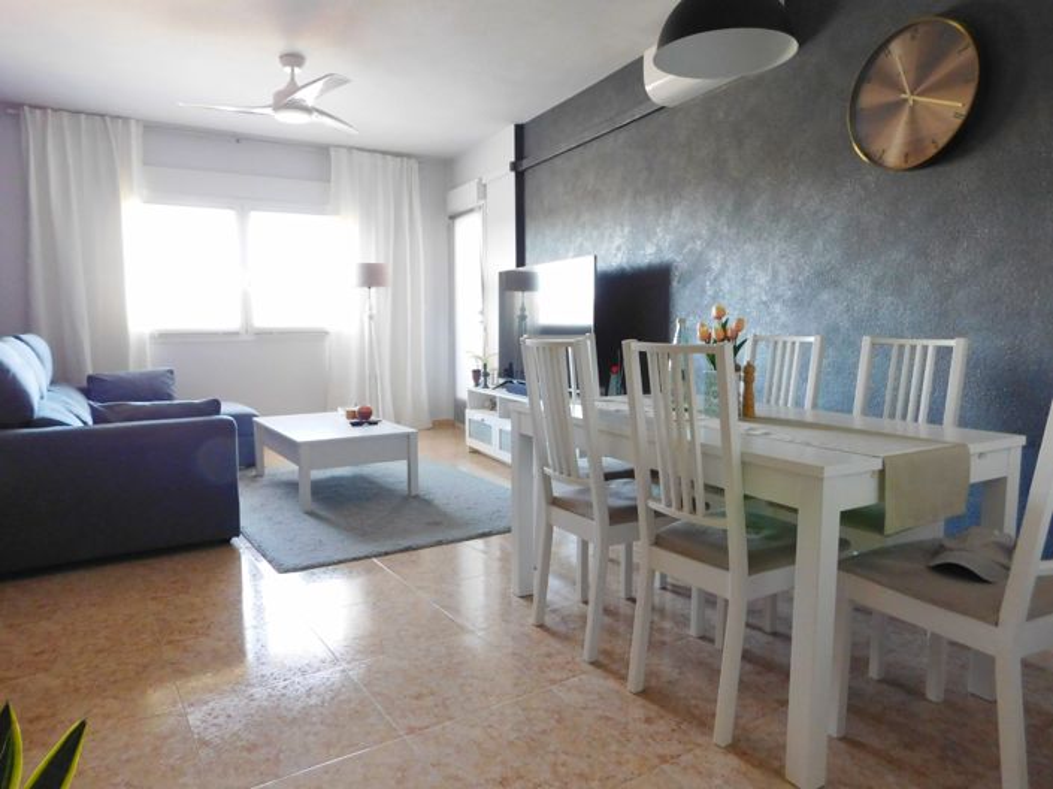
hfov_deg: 74.0
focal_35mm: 23
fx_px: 699
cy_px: 394
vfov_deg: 58.8
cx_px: 526
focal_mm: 4
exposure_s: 1/30
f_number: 3
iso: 250
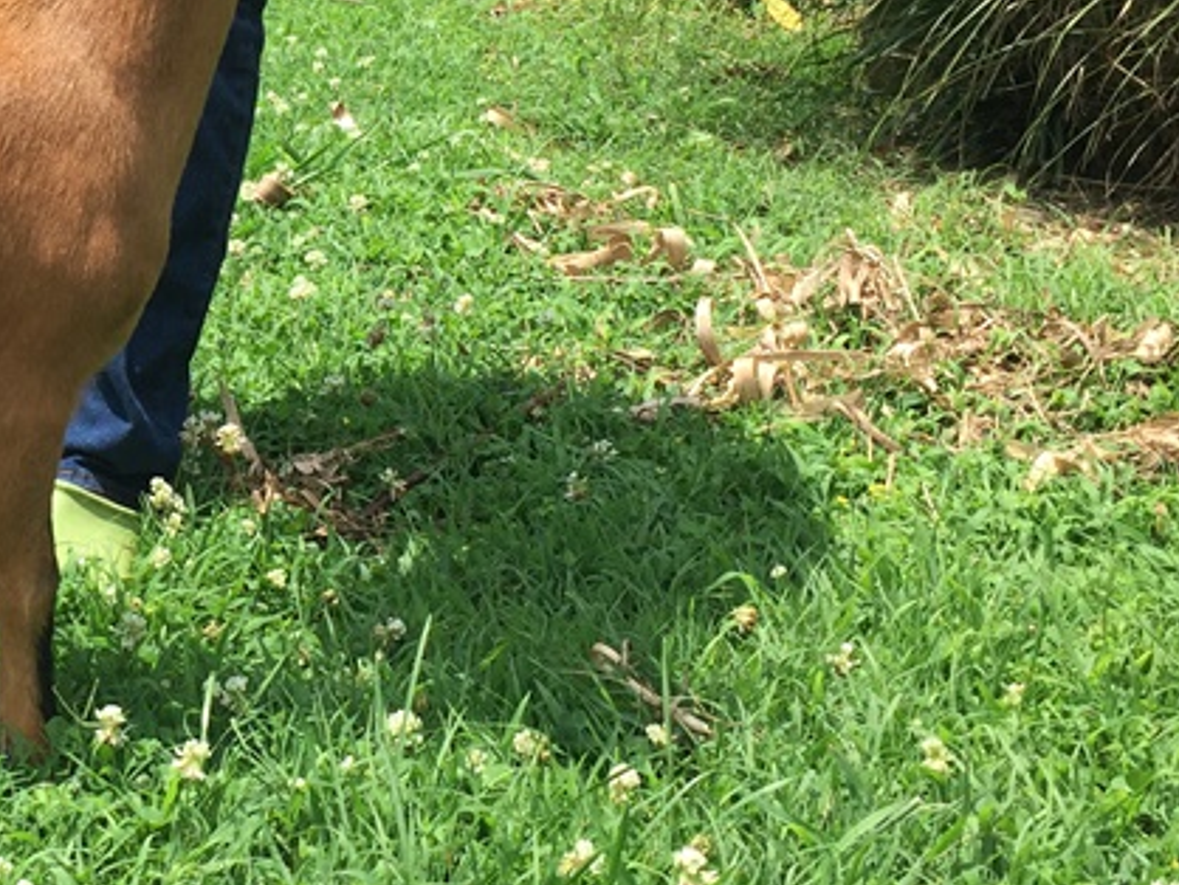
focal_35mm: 71
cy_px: 310
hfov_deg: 26.1
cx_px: 23
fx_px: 2420
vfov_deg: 20.7
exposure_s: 1/1014
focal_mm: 4.15
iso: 32
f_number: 2.2
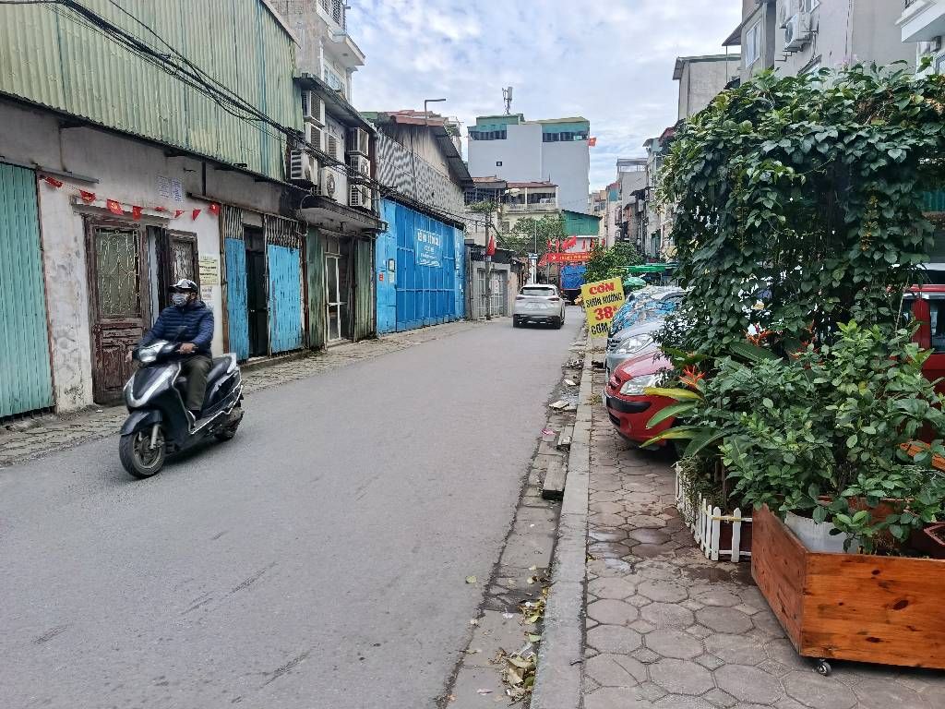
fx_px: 655
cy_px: 354
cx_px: 472
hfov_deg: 71.6
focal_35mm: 24
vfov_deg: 56.8
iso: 50
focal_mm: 5.24
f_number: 1.7
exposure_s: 1/192
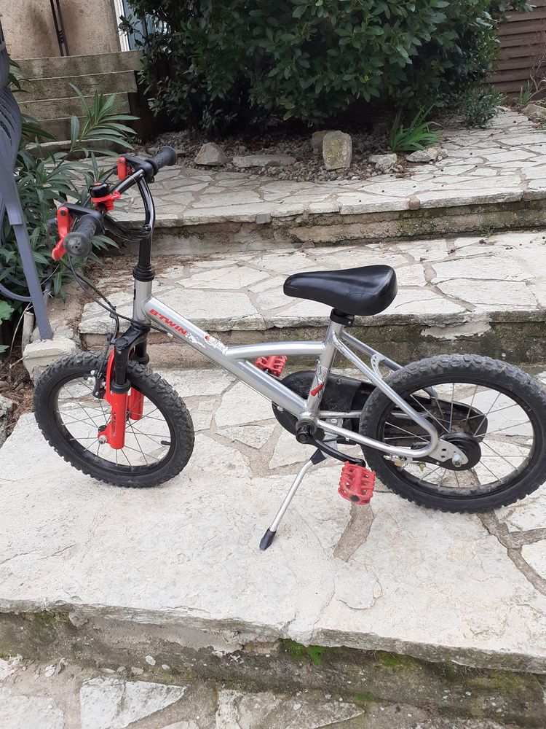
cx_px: 273
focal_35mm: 27
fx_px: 568
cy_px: 364
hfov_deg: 51.4
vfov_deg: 65.3
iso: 40
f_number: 1.9
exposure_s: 1/331
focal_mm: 3.6
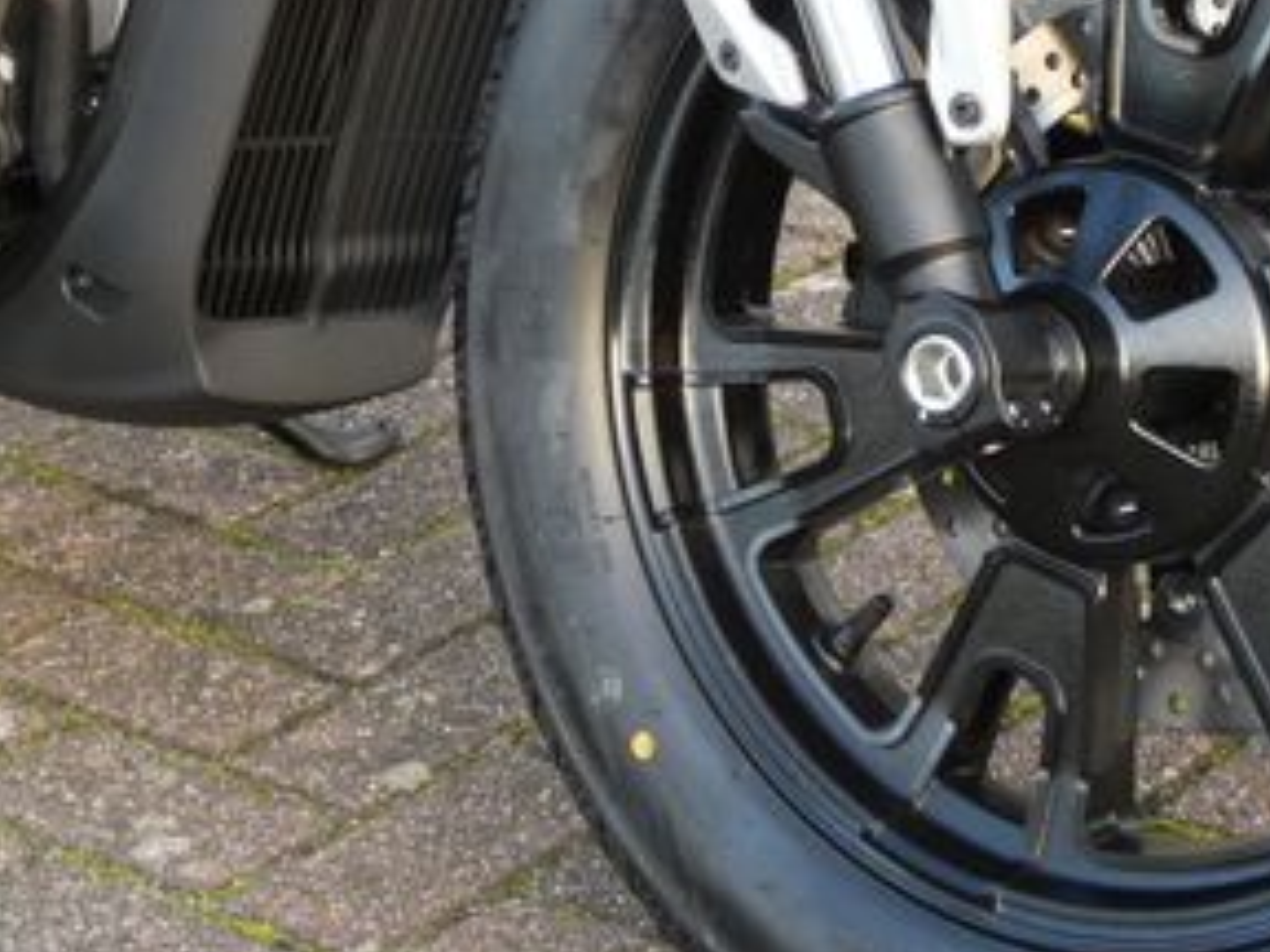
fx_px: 3339
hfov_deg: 21.4
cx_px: 415
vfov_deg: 15.8
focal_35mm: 91
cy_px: -97
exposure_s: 1/80
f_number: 3.6
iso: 250
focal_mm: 7.3
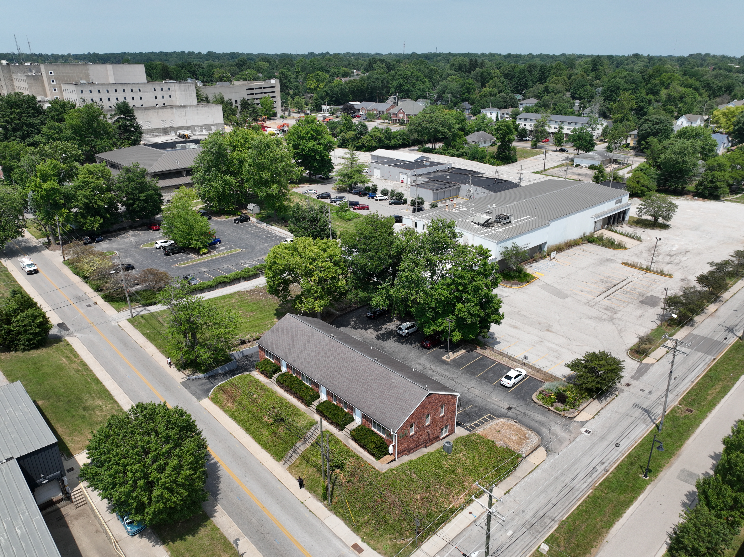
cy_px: 285
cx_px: 379
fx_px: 537
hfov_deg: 69.4
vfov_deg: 54.8
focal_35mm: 25
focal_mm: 12.29
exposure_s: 1/2000
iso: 100
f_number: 2.8
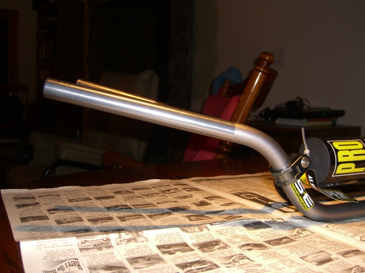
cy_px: 136
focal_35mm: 38
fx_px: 401
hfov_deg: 49.0
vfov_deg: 37.7
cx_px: 182
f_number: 2.8
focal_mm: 7.9
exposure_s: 1/60
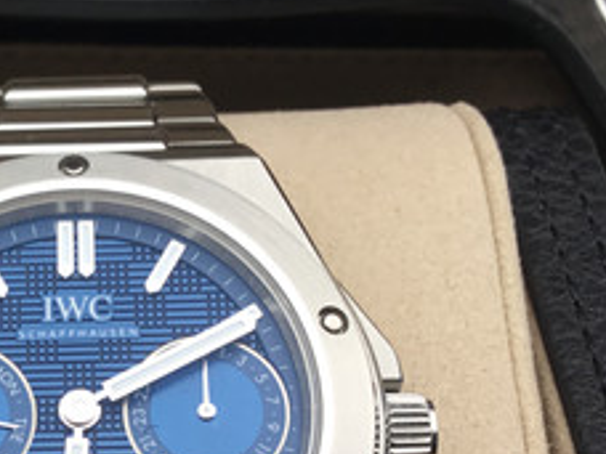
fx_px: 1523
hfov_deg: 21.7
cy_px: 404
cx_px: -3
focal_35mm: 87
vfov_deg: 16.8
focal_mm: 3.3
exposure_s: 1/60
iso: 25
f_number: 2.4
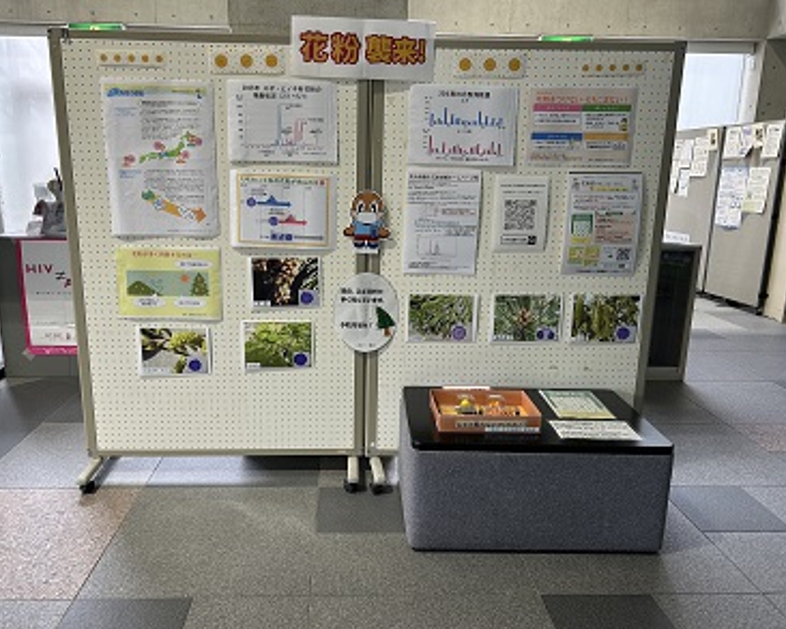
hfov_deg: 62.1
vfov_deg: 51.5
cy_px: 323
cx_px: 365
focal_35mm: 28
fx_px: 652
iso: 100
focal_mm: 5.7
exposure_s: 1/60
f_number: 1.5
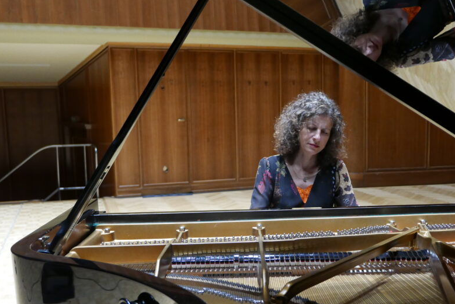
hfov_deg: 42.2
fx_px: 582
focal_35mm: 46
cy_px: 189
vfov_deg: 29.2
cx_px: 297
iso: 1600
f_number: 2.3
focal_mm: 15.9
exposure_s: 1/60
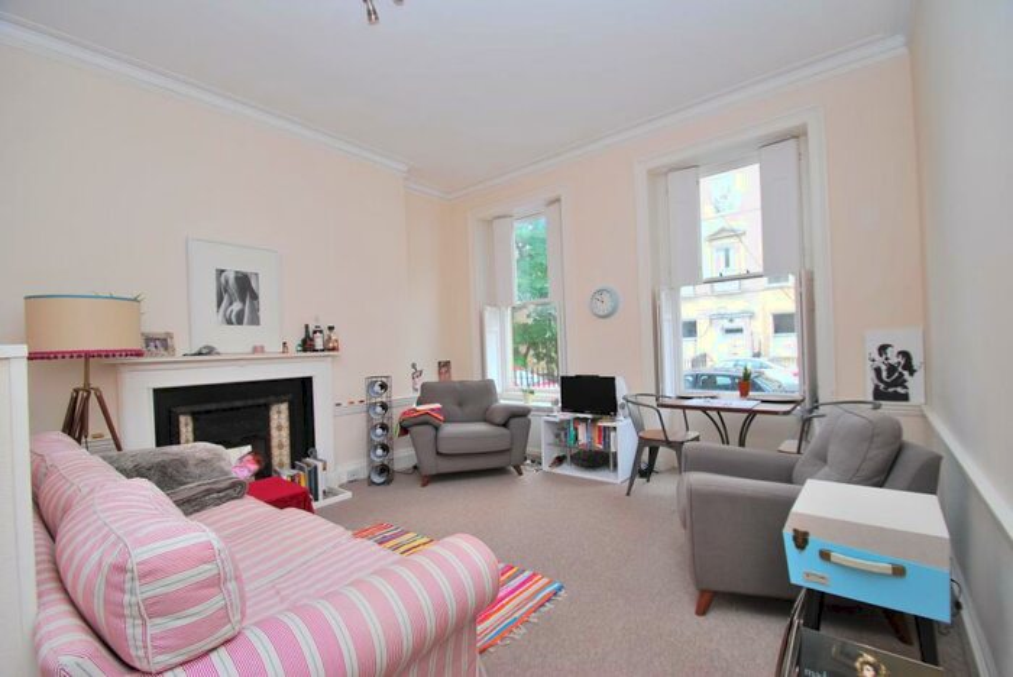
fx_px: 422
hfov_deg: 100.3
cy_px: 338
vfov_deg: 77.4
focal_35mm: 15
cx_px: 506
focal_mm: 10
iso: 200
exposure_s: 1/80
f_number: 4.5
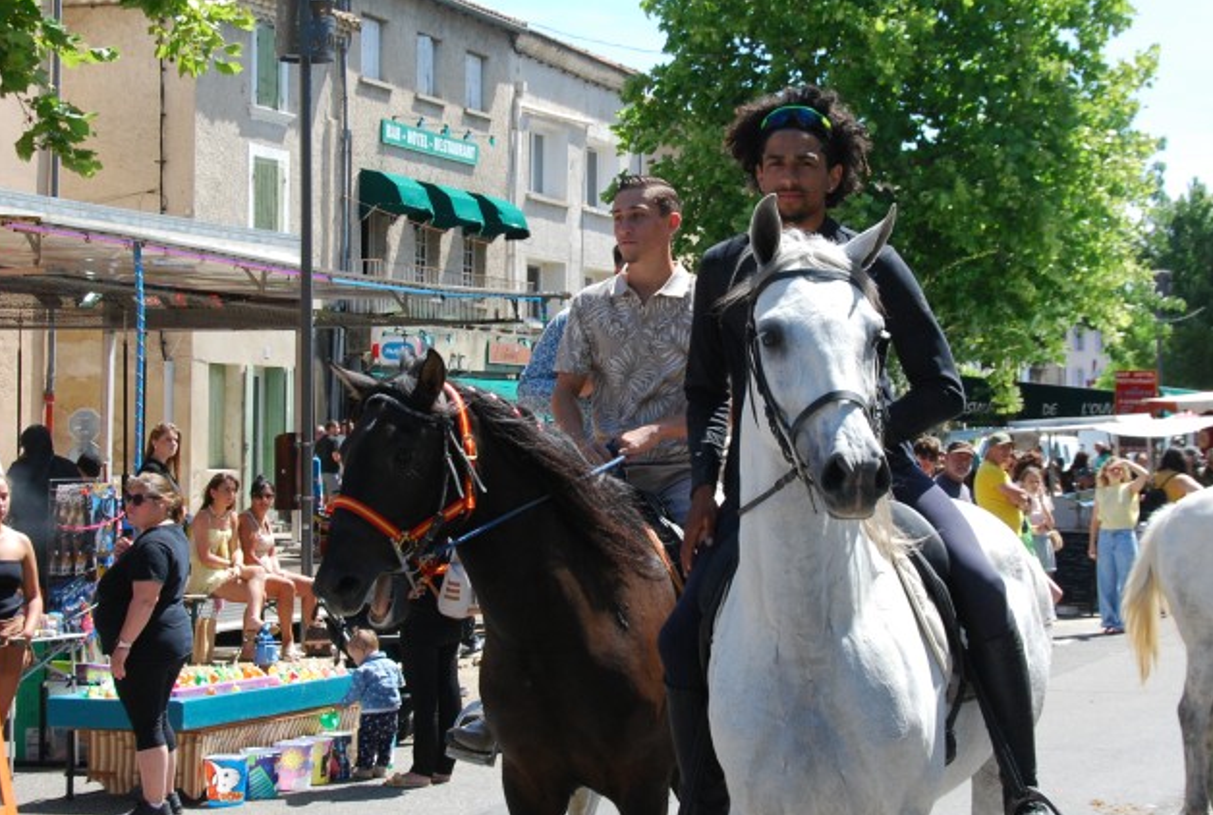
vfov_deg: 18.3
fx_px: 2523
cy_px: 379
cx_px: 596
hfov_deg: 27.0
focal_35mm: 75
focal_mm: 35
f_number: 9
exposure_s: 1/320
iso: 400
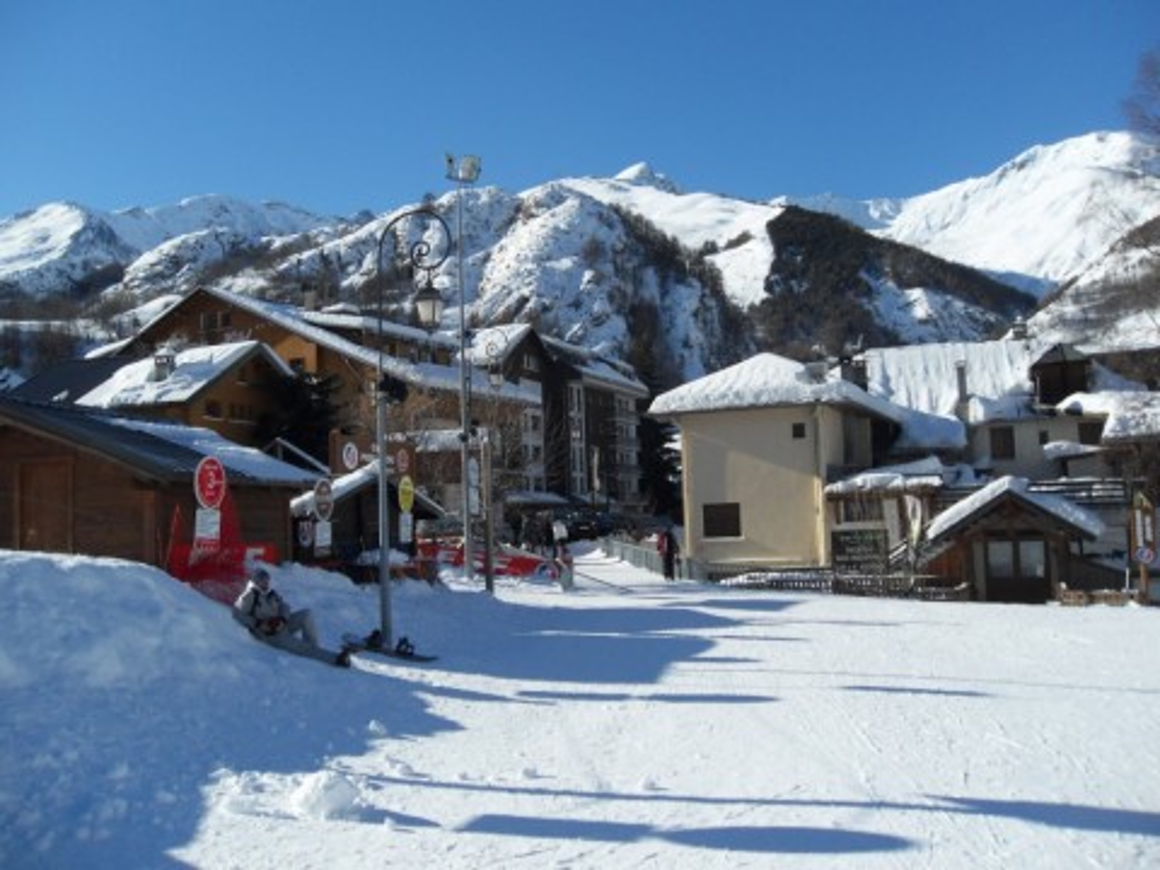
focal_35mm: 35
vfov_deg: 40.7
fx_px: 1173
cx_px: 580
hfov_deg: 52.6
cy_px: 435
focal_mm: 6.3
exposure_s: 1/250
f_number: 8.2
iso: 80
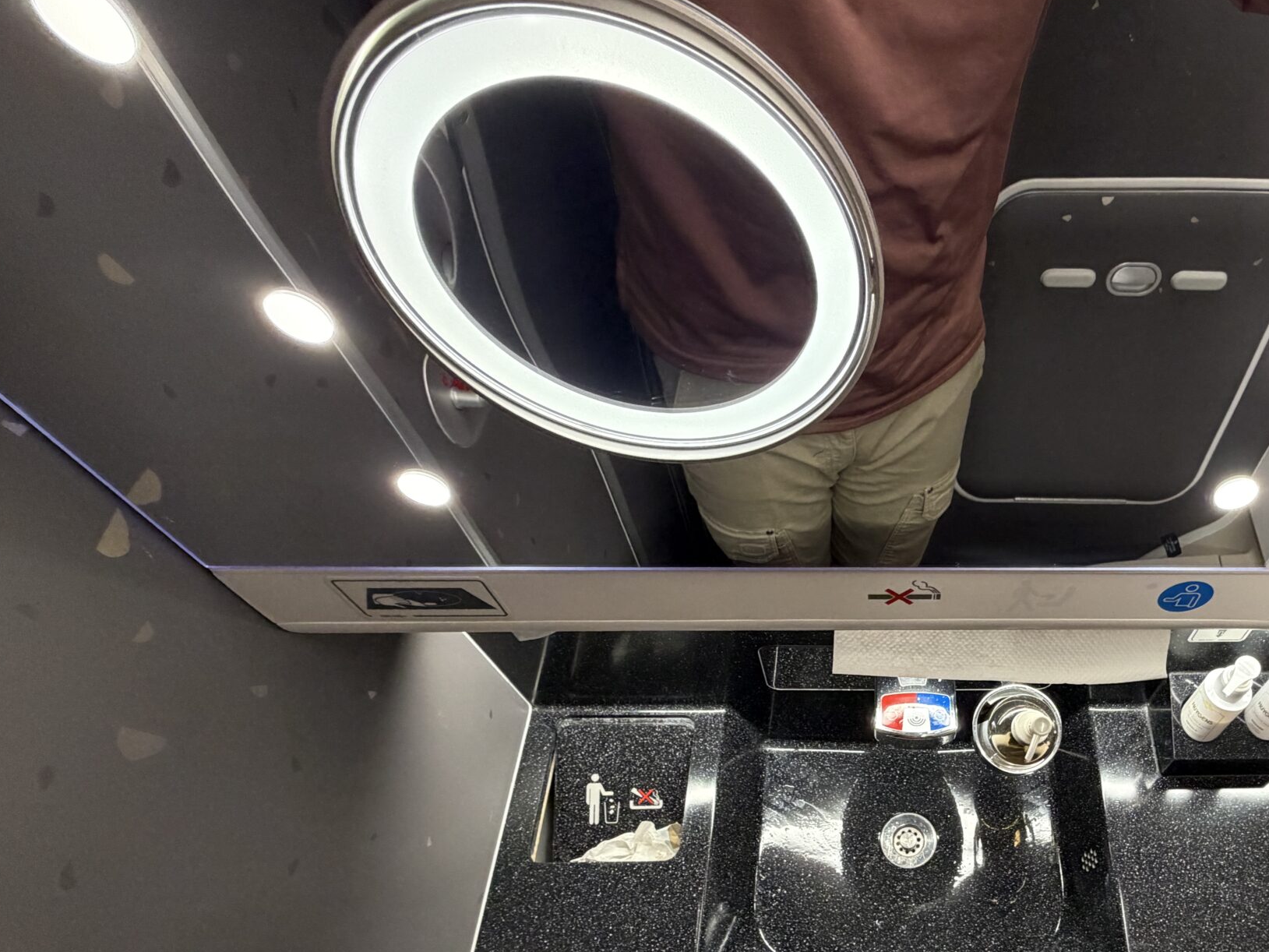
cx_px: 936
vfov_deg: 59.3
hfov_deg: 71.7
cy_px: 655
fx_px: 807
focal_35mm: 22
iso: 320
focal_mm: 2.22
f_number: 2.2
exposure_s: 1/66
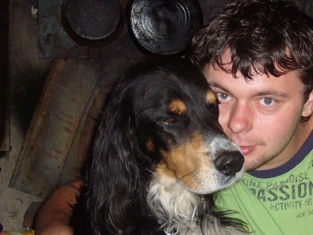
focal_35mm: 83
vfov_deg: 17.8
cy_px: 128
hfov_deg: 23.3
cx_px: 239
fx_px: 751
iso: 160
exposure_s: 1/30
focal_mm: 8.8
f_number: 3.8
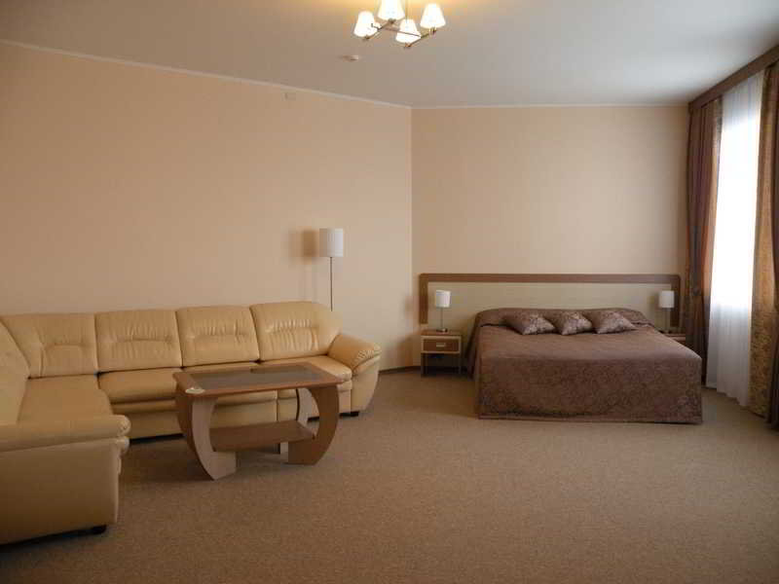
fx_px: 608
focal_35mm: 27
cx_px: 390
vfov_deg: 51.4
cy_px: 292
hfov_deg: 65.3
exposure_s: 1/60
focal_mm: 4.7
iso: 349
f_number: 2.8
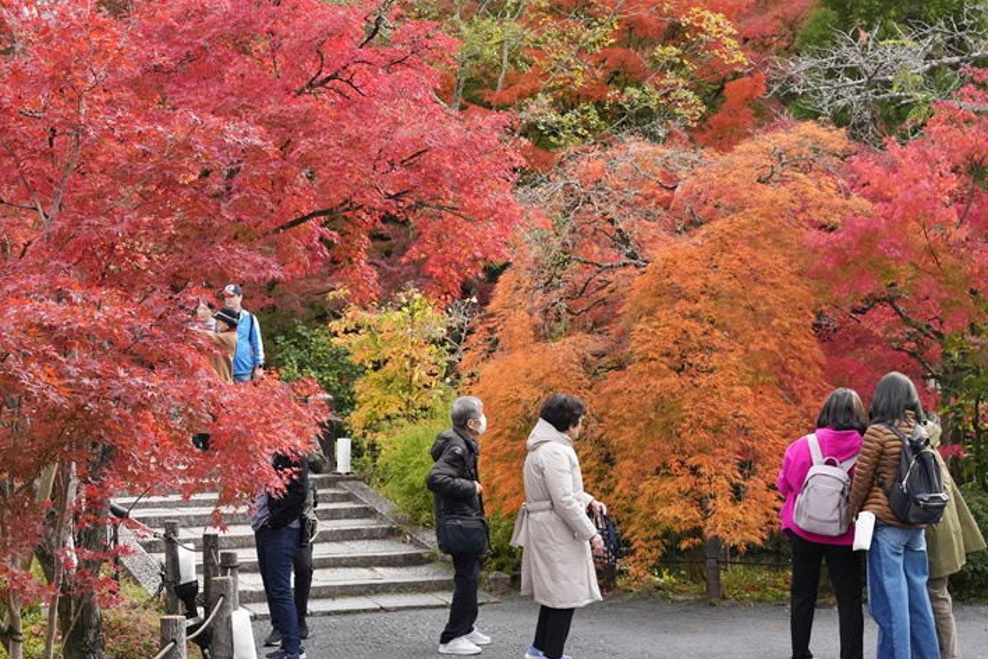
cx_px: 396
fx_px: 1800
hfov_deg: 30.6
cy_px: 282
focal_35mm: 66
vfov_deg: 20.7
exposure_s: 1/2000
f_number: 8
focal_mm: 45.4
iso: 3200
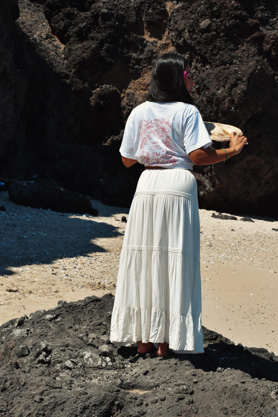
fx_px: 660
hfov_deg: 23.8
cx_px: 139
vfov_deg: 35.1
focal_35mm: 57
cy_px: 208
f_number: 11
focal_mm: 38
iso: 200
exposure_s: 1/500
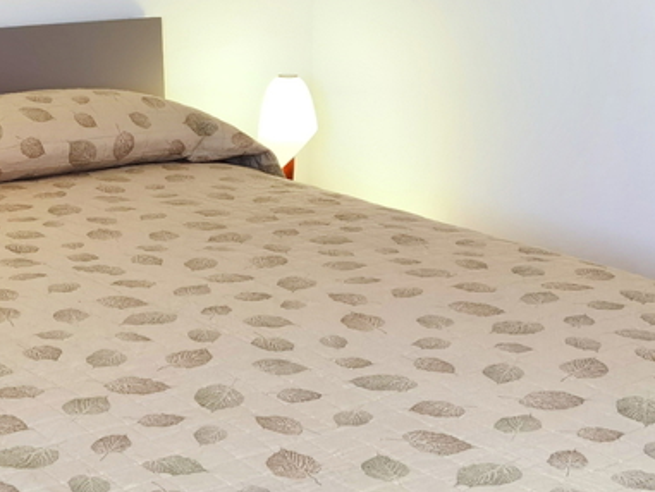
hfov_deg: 22.5
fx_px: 1609
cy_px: 43
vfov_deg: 17.1
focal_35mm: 85
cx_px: 77
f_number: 1.9
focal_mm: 6.71
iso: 160
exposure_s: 1/347
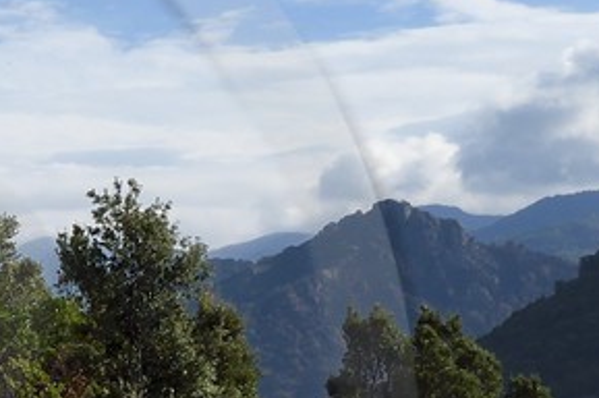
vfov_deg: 9.4
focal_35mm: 144
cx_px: -433
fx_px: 2393
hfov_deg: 13.1
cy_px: 485
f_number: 14
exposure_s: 1/250
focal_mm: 26
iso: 200
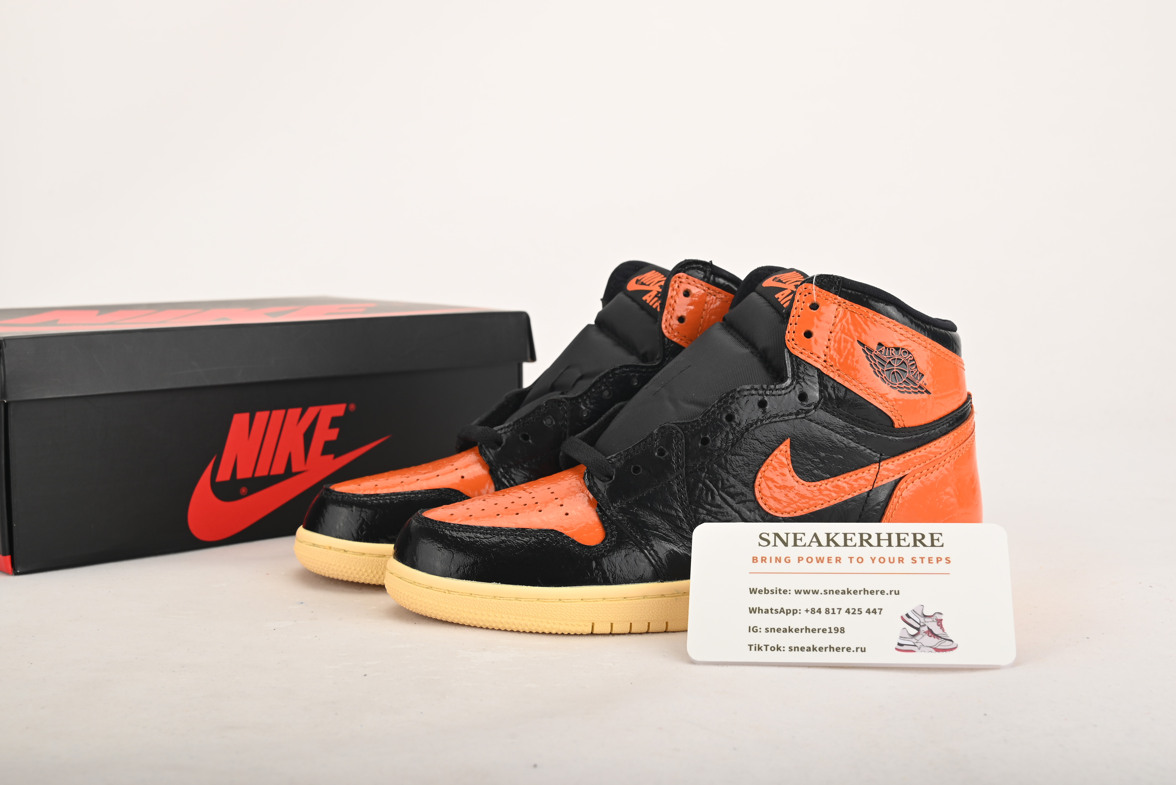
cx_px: 588
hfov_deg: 39.6
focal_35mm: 50
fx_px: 1634
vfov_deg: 27.0
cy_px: 392
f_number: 11
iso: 100
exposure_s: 1/200
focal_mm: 50
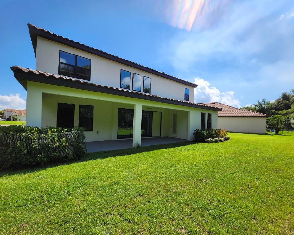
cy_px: 120
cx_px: 150
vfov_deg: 87.9
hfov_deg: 100.7
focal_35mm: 14
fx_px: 122
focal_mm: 1.74
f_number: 2.2
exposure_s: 1/2169
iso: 40
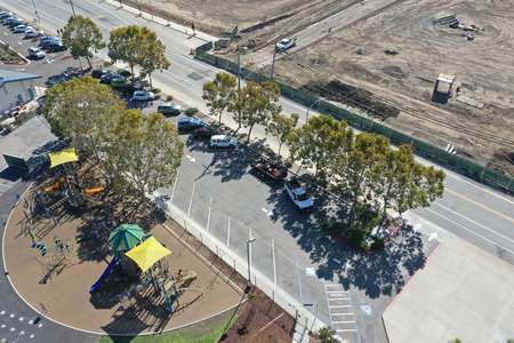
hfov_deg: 65.5
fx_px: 400
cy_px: 172
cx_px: 257
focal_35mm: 28
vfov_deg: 46.4
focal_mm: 10.26
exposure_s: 1/320
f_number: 5.6
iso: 100
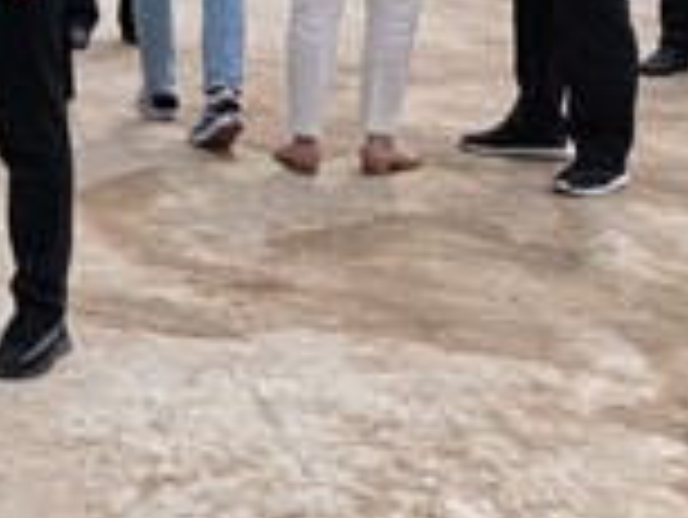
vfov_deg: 13.9
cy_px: -162
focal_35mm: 102
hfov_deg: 17.4
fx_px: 2029
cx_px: -328
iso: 50
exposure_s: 1/1269
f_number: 1.8
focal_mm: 4.75
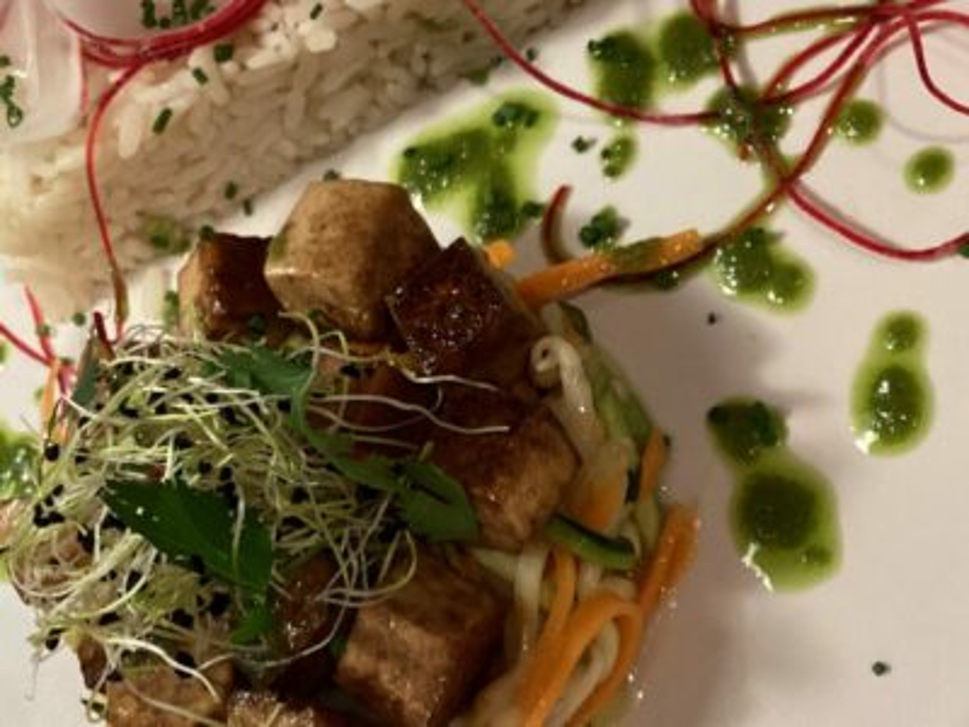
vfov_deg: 45.4
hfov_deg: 58.4
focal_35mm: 31
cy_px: 364
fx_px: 868
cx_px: 484
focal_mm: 3.3
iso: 100
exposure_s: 1/50
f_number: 2.4
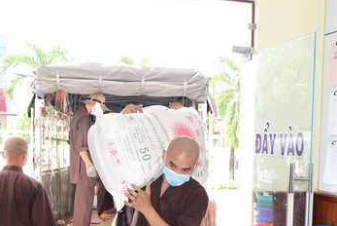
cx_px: 195
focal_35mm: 58
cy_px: 173
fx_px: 543
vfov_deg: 23.2
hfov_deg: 34.4
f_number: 8
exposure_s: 1/60
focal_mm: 31
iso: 500
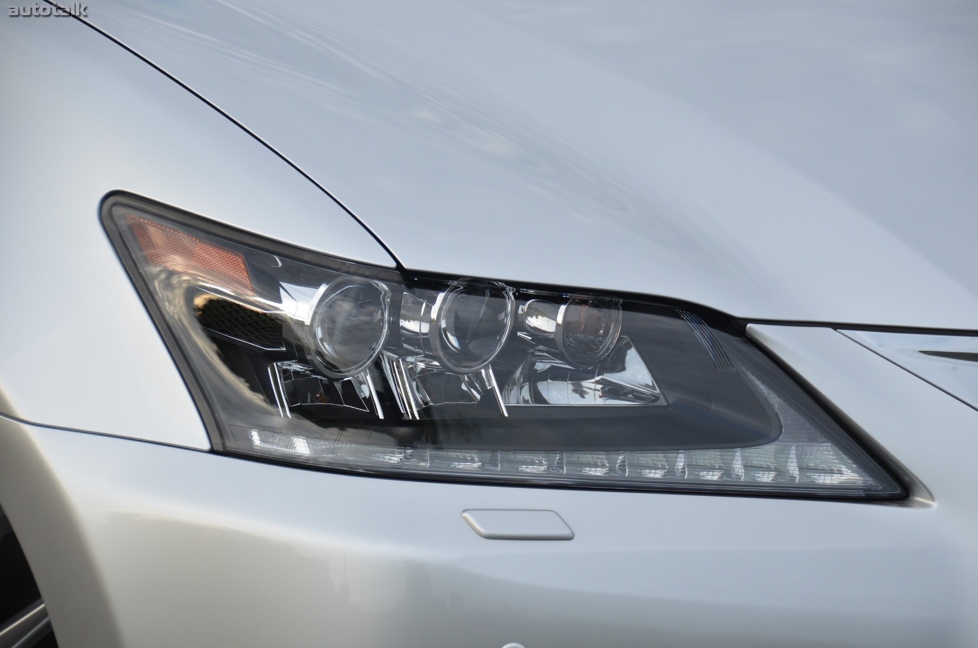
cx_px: 489
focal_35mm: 142
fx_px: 3863
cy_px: 324
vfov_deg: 9.6
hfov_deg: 14.4
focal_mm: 95
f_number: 5.3
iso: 720
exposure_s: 1/1000
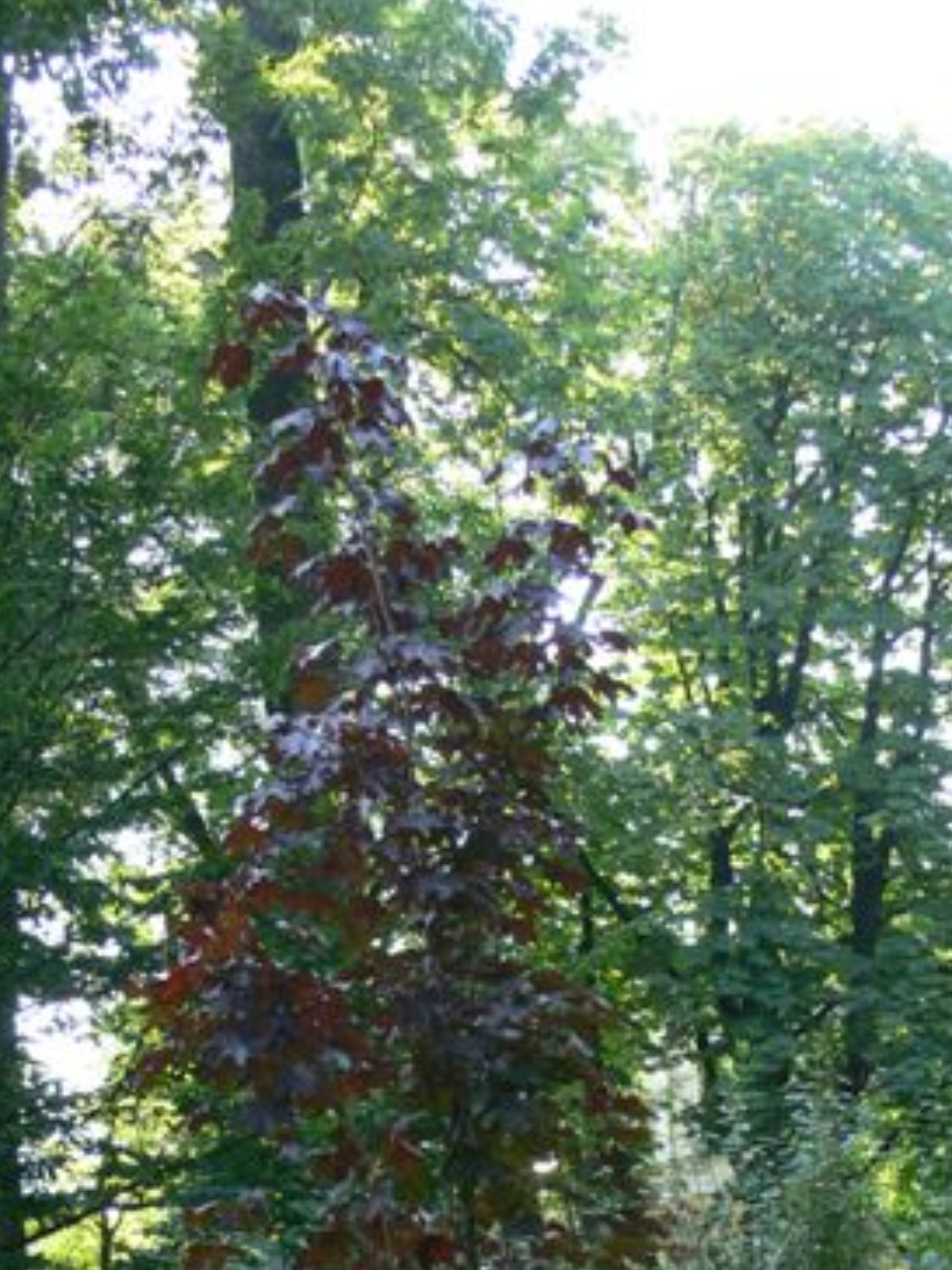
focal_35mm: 78
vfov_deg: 24.2
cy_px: 1193
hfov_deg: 18.8
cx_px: 673
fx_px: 2860
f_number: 3.2
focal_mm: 7.7
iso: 80
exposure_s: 1/50
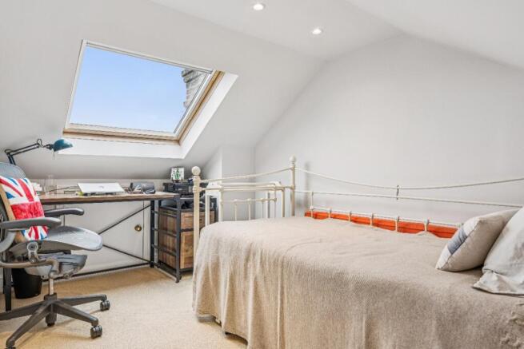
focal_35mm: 22
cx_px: 262
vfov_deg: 57.3
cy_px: 174
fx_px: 320
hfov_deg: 78.6
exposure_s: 1/4
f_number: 8
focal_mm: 22
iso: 50
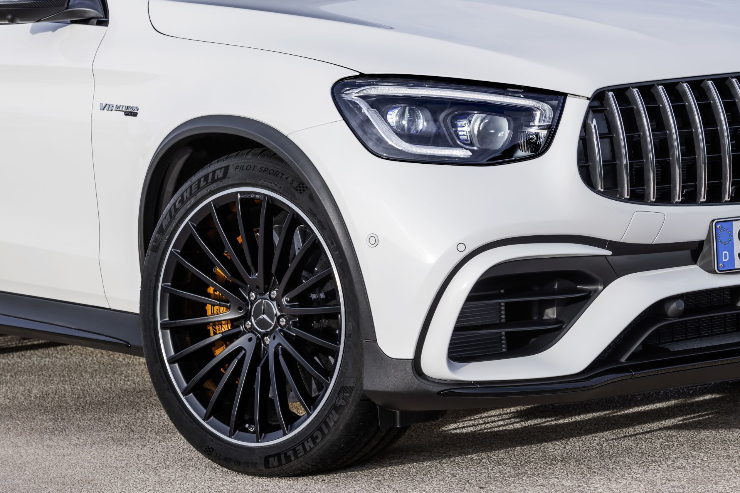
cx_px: 370
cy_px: 246
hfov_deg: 19.5
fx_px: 2158
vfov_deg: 13.0
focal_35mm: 105
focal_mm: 105
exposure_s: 1/100
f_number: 11
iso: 100
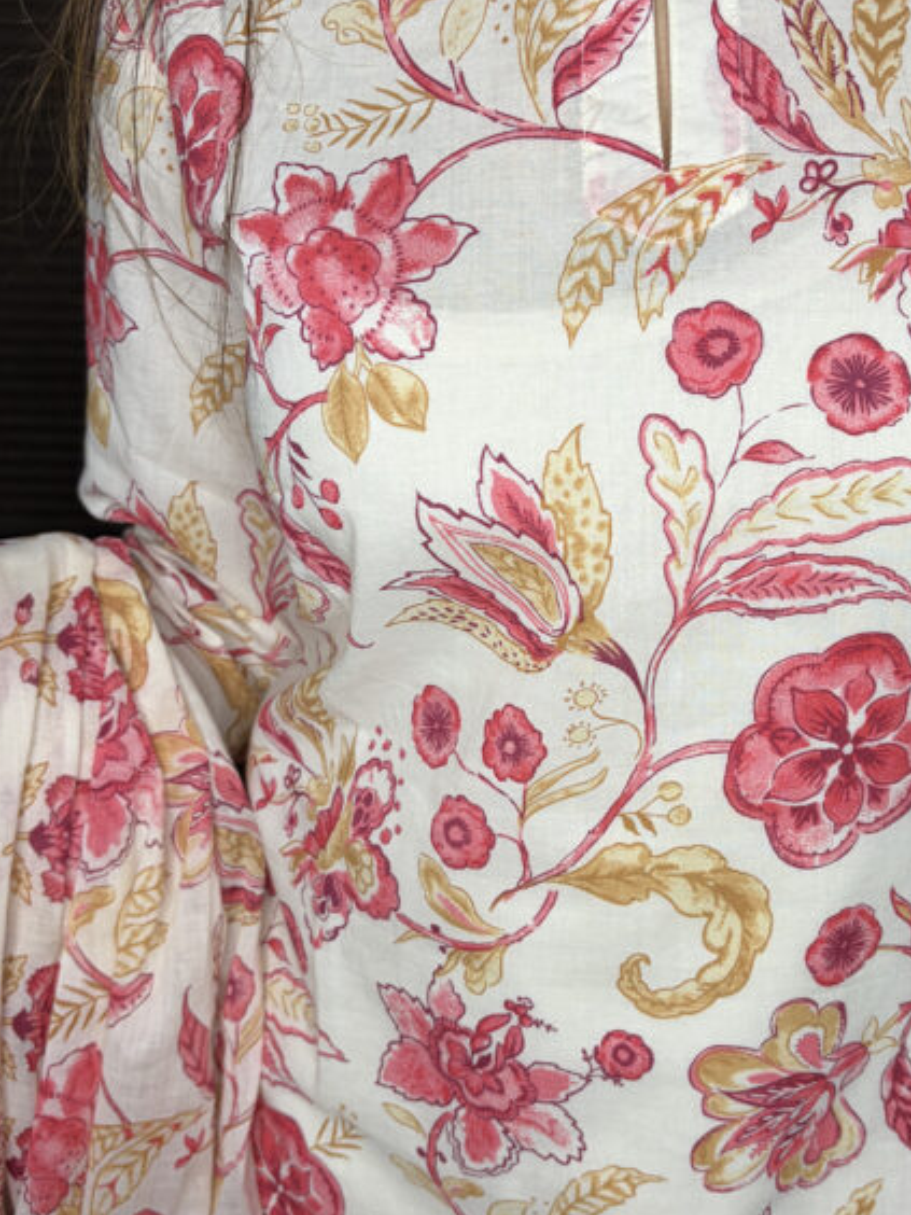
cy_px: 622
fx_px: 1509
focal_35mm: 43
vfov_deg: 43.8
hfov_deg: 33.3
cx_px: 616
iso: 50
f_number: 1.6
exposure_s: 1/100
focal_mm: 5.96
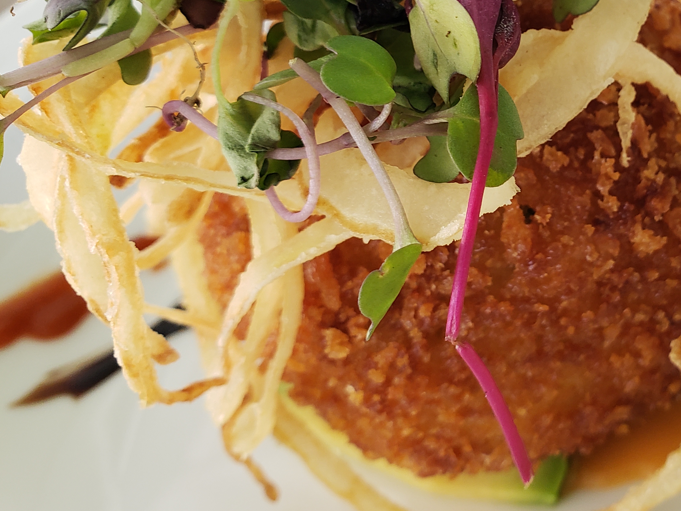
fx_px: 925
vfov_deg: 30.2
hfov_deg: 38.0
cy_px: 107
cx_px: 598
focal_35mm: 47
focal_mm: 4.3
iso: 125
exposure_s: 1/60
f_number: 2.4
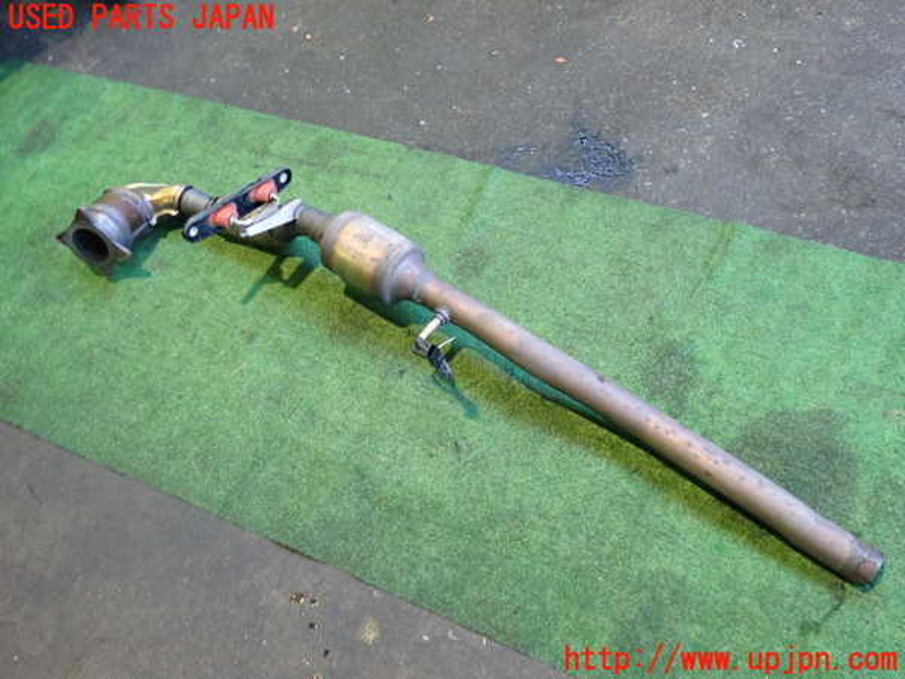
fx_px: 784
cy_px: 340
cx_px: 452
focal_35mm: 30
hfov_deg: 60.0
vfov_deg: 46.8
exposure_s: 1/30
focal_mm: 5.4
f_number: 2.3
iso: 400
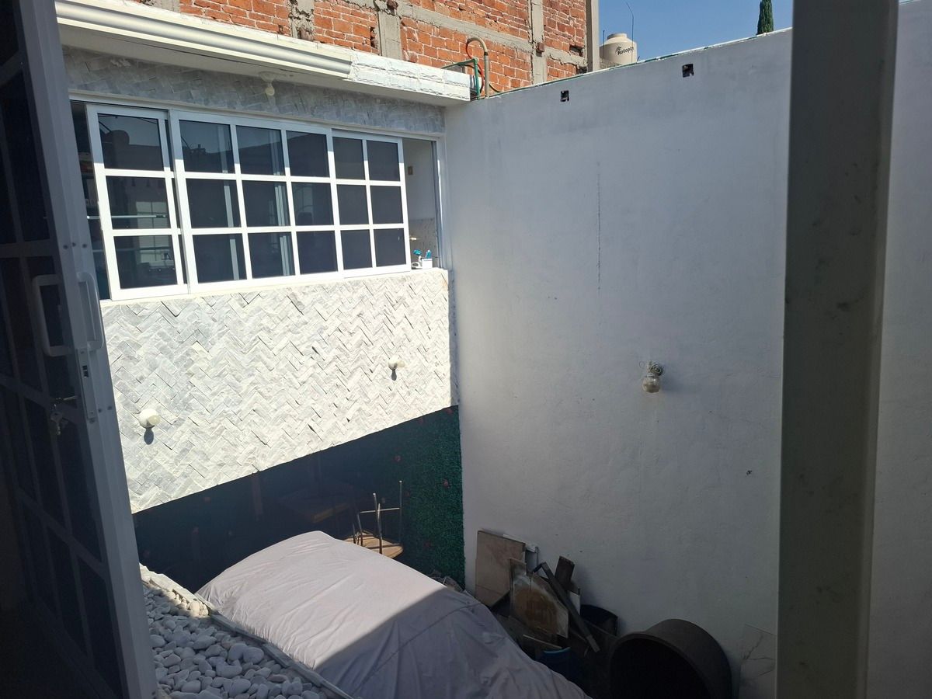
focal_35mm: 23
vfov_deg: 58.9
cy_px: 350
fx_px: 619
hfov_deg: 73.9
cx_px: 466
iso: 50
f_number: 1.8
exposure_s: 1/2404
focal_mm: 5.54
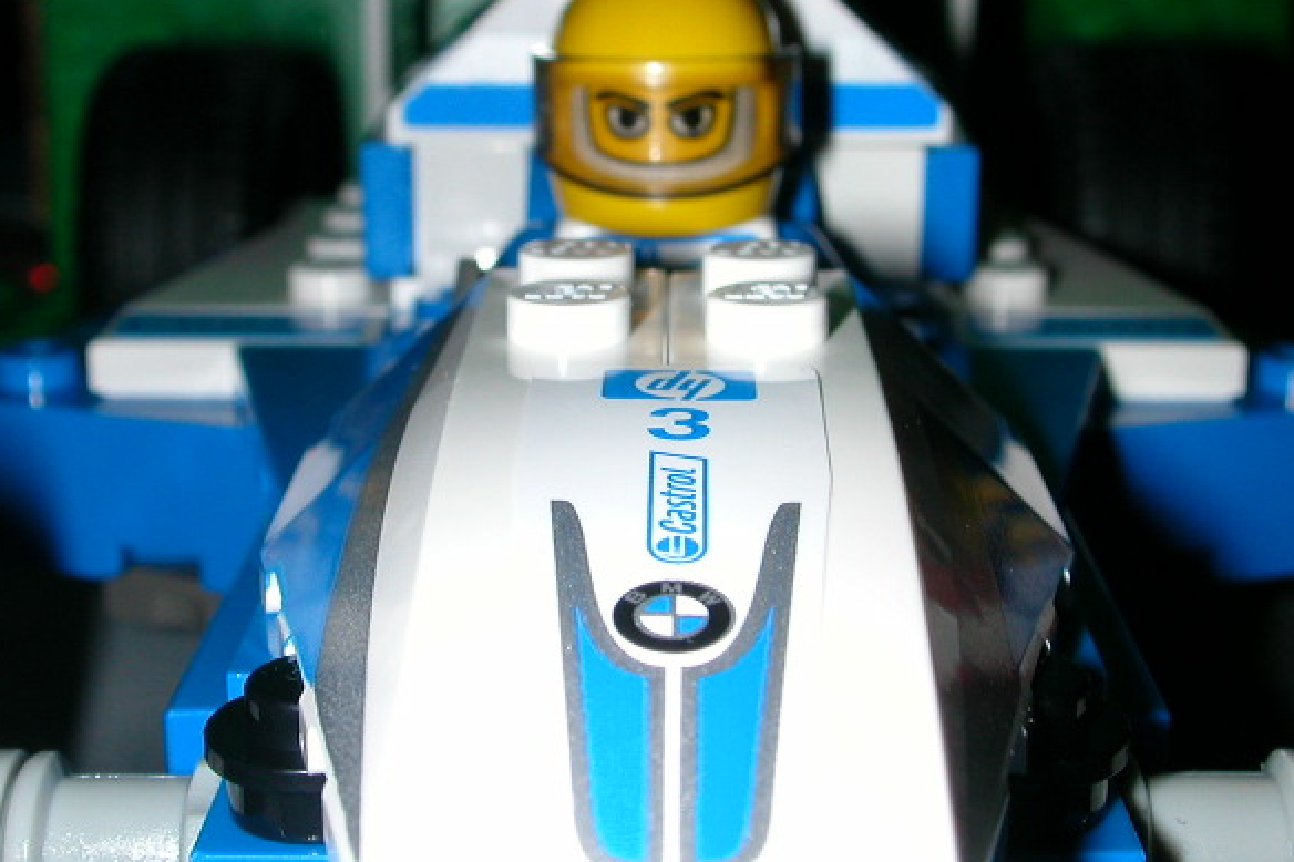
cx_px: 678
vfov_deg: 18.7
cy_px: 394
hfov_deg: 27.7
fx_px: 2623
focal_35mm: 73
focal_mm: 9.7
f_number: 5.9
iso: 100
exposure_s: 1/59.9
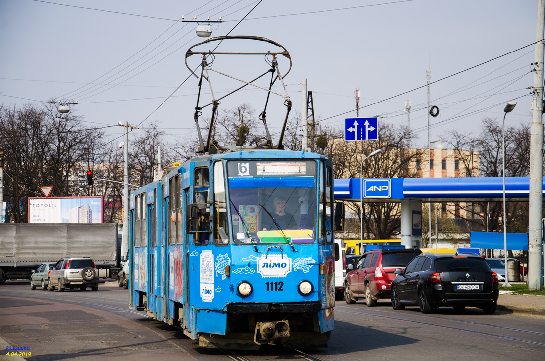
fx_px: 1813
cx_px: 272
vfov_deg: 11.4
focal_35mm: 120
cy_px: 180
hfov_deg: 17.1
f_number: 5.3
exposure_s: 1/640
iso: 100
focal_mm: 80
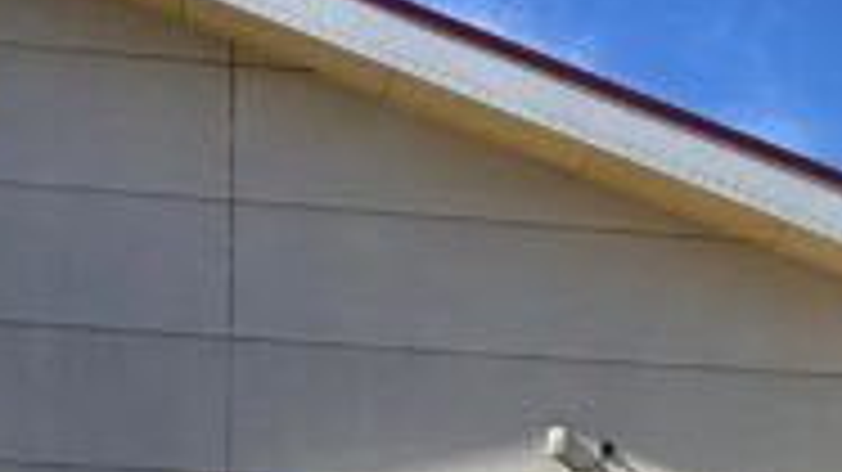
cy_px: 827
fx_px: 3102
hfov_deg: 15.1
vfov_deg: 8.4
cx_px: 883
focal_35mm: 139
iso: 25
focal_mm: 3.3
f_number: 2.4
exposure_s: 1/1733
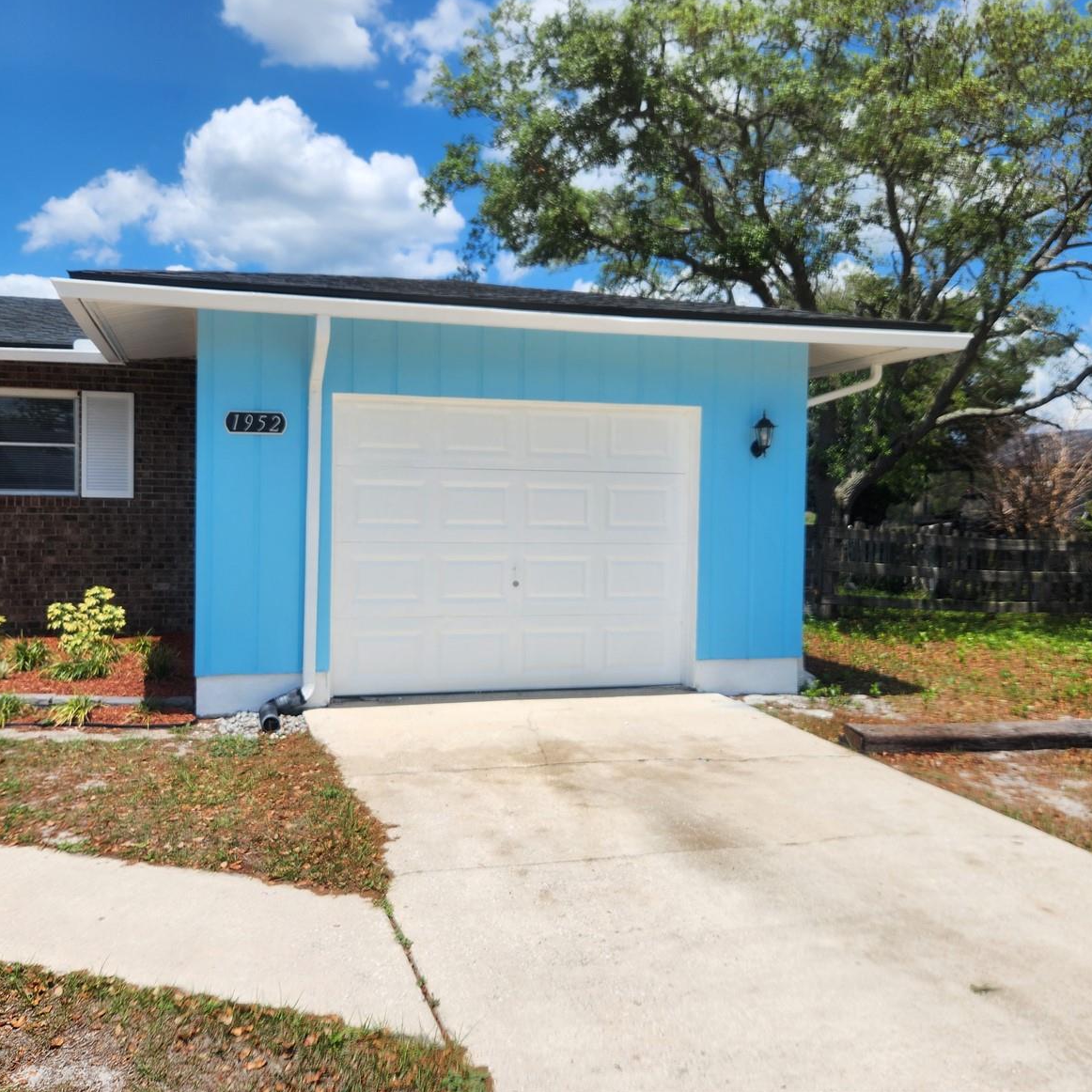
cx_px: 493
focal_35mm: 28
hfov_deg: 57.2
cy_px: 531
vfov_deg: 57.3
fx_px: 999
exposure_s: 1/2198
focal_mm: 5.4
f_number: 1.8
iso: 20
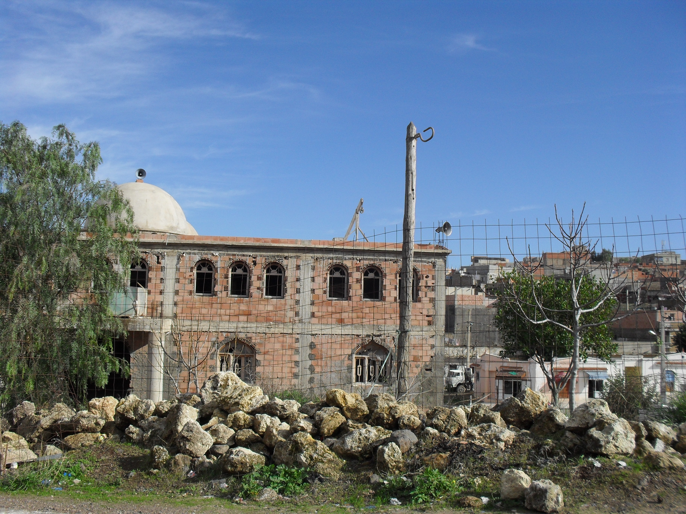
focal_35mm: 35
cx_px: 343
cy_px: 257
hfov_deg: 52.6
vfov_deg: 40.7
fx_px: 694
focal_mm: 6.3
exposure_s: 1/250
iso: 100
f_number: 8.4
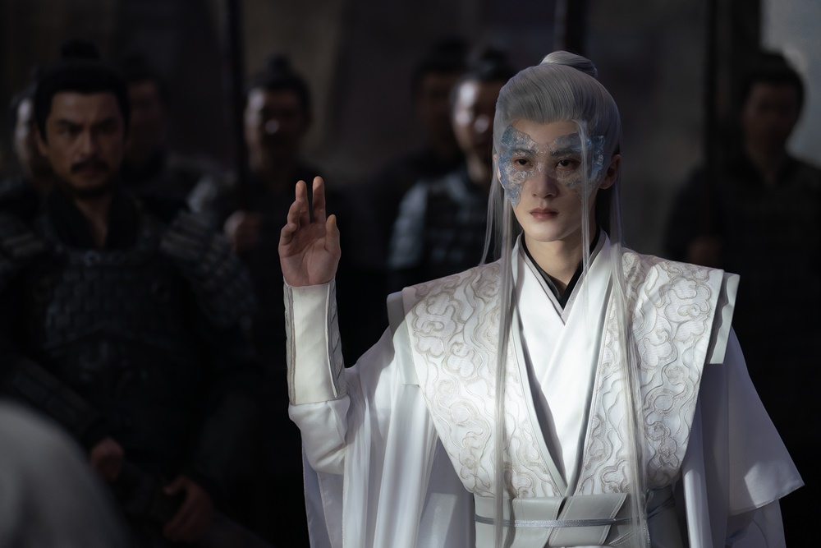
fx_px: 3079
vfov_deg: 10.2
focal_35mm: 135
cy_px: 274
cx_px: 410
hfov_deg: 15.2
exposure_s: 1/125
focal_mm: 135
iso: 1250
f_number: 2.8
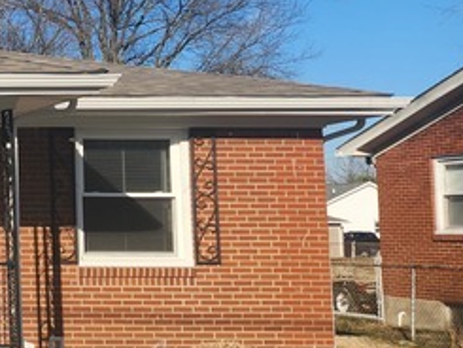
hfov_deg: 21.0
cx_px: -276
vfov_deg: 19.7
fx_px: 1004
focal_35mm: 75
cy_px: 159
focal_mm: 5.4
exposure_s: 1/1844
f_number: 1.8
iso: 20
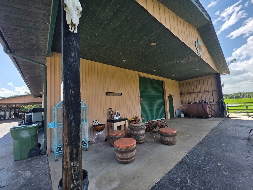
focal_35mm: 13
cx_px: 126
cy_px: 95
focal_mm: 2.2
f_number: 1.9
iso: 40
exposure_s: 1/677
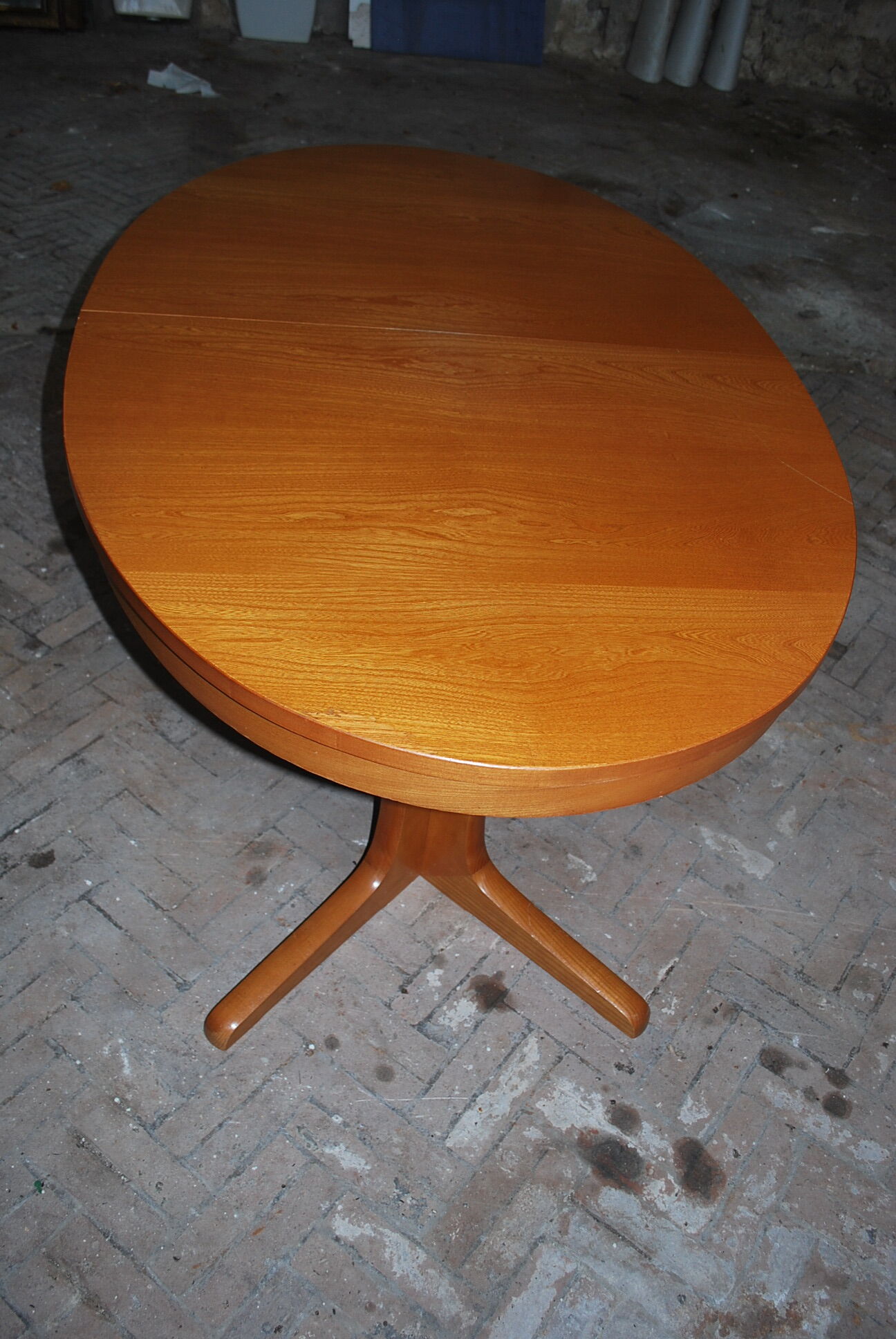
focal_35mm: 27
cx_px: 448
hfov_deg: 48.0
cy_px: 670
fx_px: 1005
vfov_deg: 67.3
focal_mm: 18
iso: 200
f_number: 3.5
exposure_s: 1/60
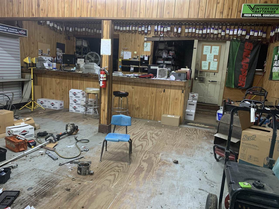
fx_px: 210
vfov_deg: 53.1
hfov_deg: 67.3
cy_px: 104
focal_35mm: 26
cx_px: 140
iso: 400
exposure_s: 1/40
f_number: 1.8
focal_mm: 4.25
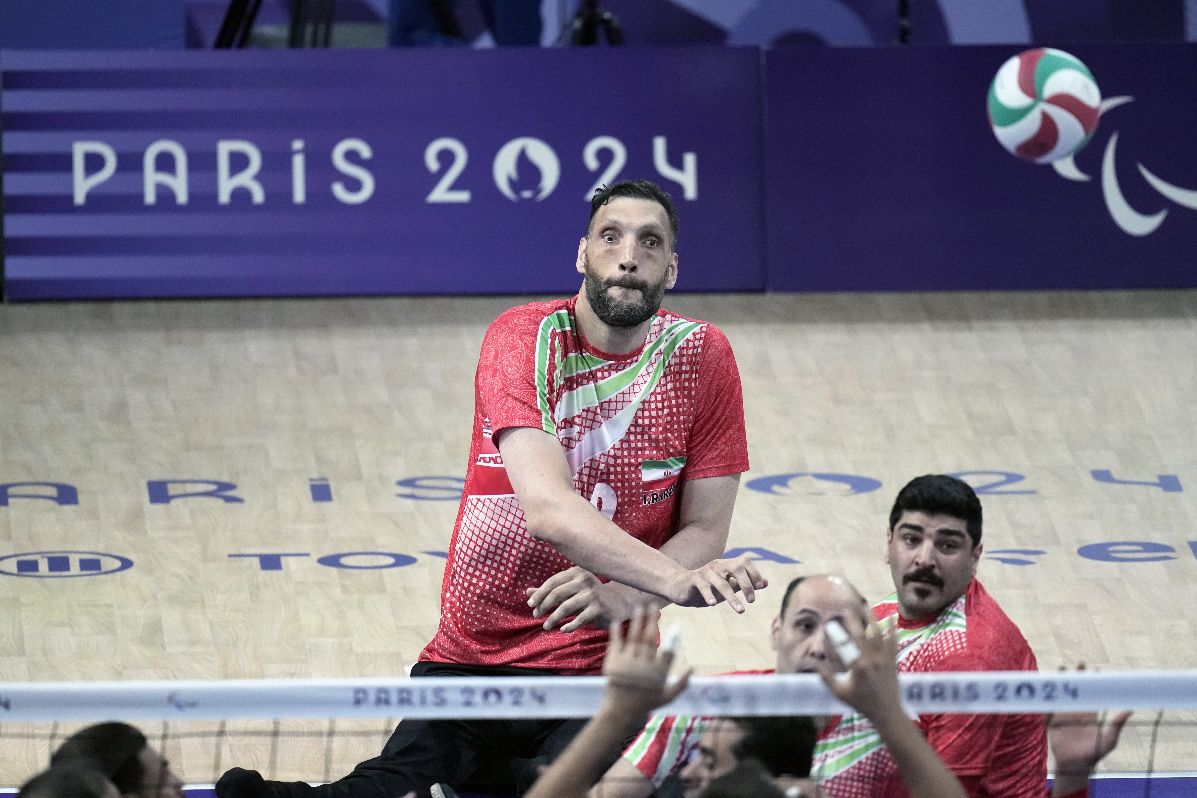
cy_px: 399
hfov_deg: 3.4
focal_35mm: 601
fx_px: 19982
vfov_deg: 2.3
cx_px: 599
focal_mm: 400
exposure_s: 1/2500
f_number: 2.8
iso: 3200
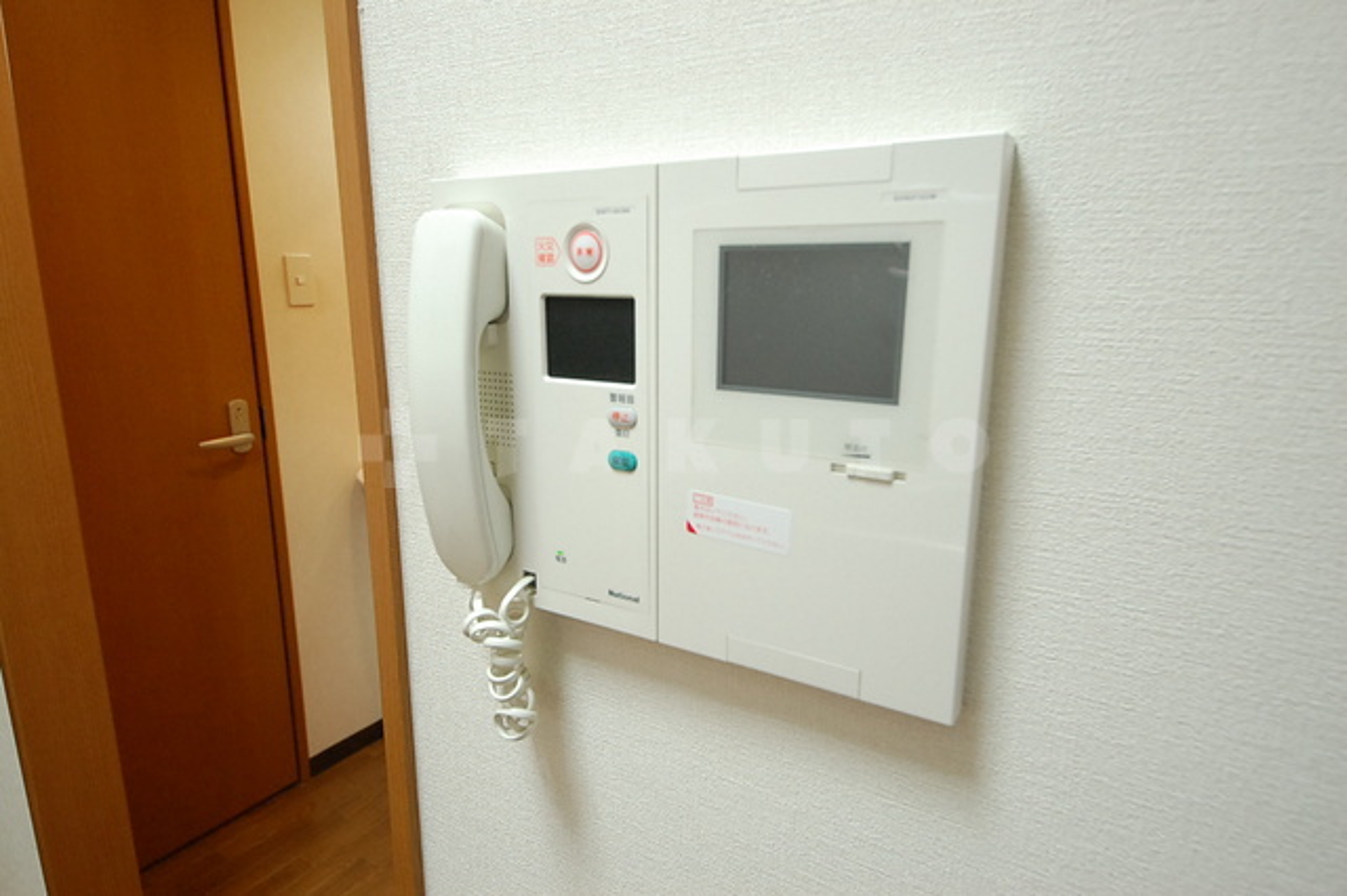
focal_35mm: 21
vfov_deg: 59.4
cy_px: 448
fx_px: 785
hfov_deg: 81.2
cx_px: 674
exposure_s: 1/60
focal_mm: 14
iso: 1600
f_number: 5.3
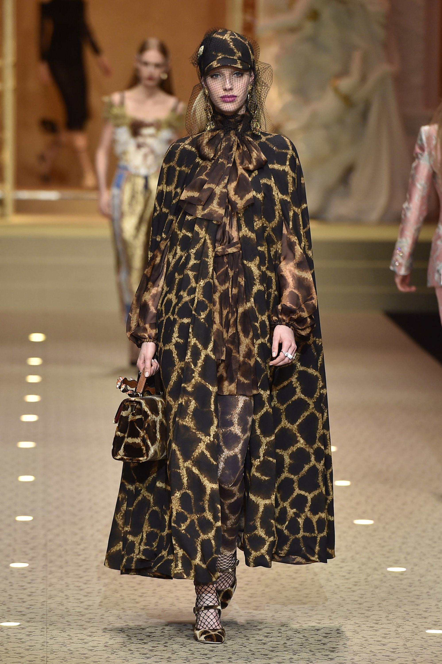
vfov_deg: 10.3
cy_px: 332
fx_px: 3687
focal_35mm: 200
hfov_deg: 6.9
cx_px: 221
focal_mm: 200
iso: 1600
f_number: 4
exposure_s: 1/1600
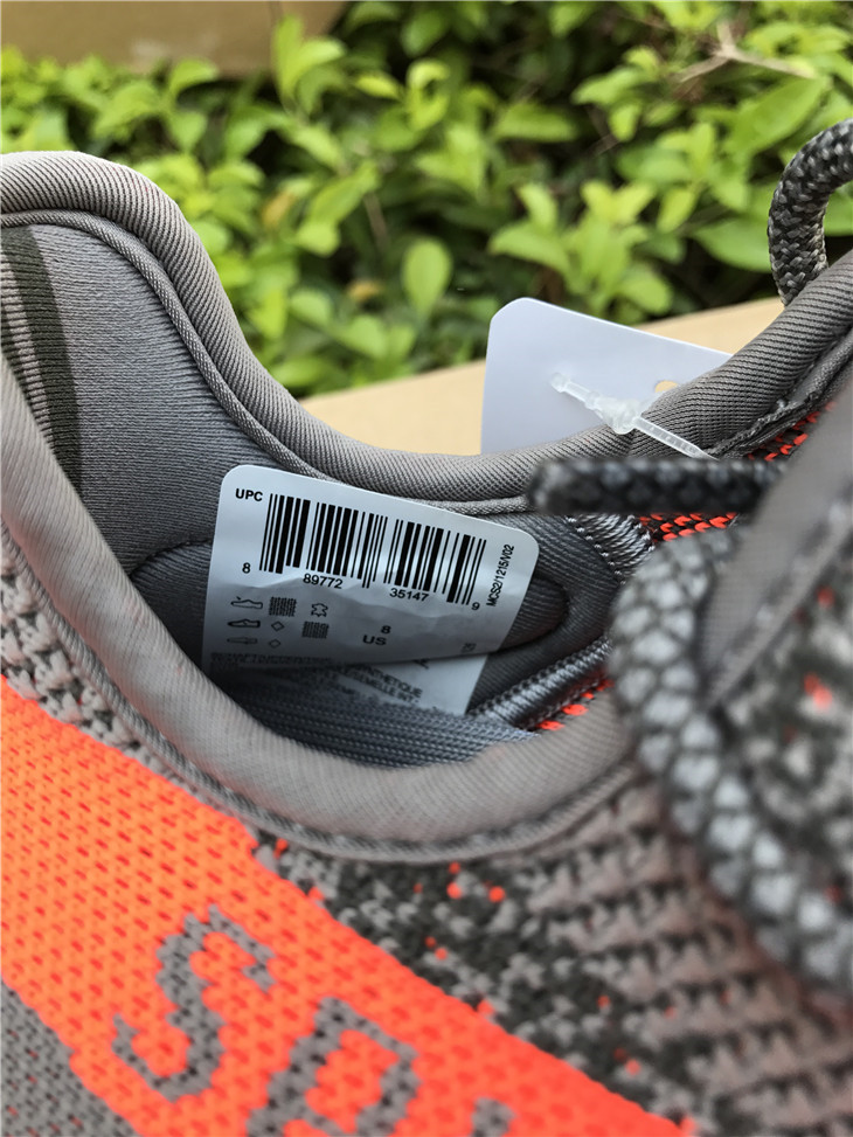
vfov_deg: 63.4
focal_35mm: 28
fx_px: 920
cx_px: 426
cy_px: 568
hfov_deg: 49.8
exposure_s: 1/277
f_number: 1.8
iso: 20
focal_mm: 3.99
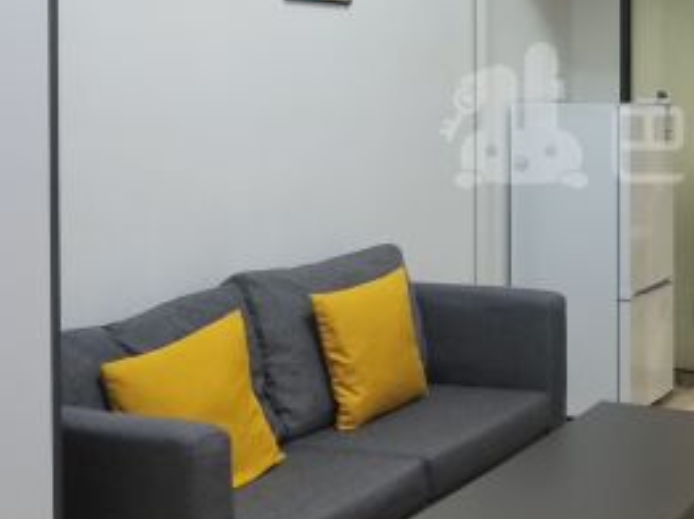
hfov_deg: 32.8
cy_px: 117
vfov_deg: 26.1
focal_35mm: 55
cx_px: 652
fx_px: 1102
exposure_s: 1/33.3
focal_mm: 4.4
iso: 500
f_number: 1.8
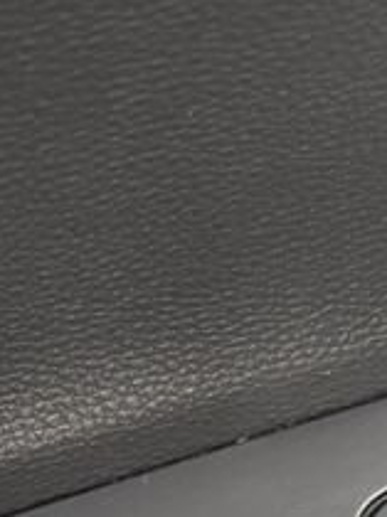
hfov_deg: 11.6
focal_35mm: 127
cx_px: 271
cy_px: 662
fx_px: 1897
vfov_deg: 14.9
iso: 250
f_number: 1.6
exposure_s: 1/60
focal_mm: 5.96
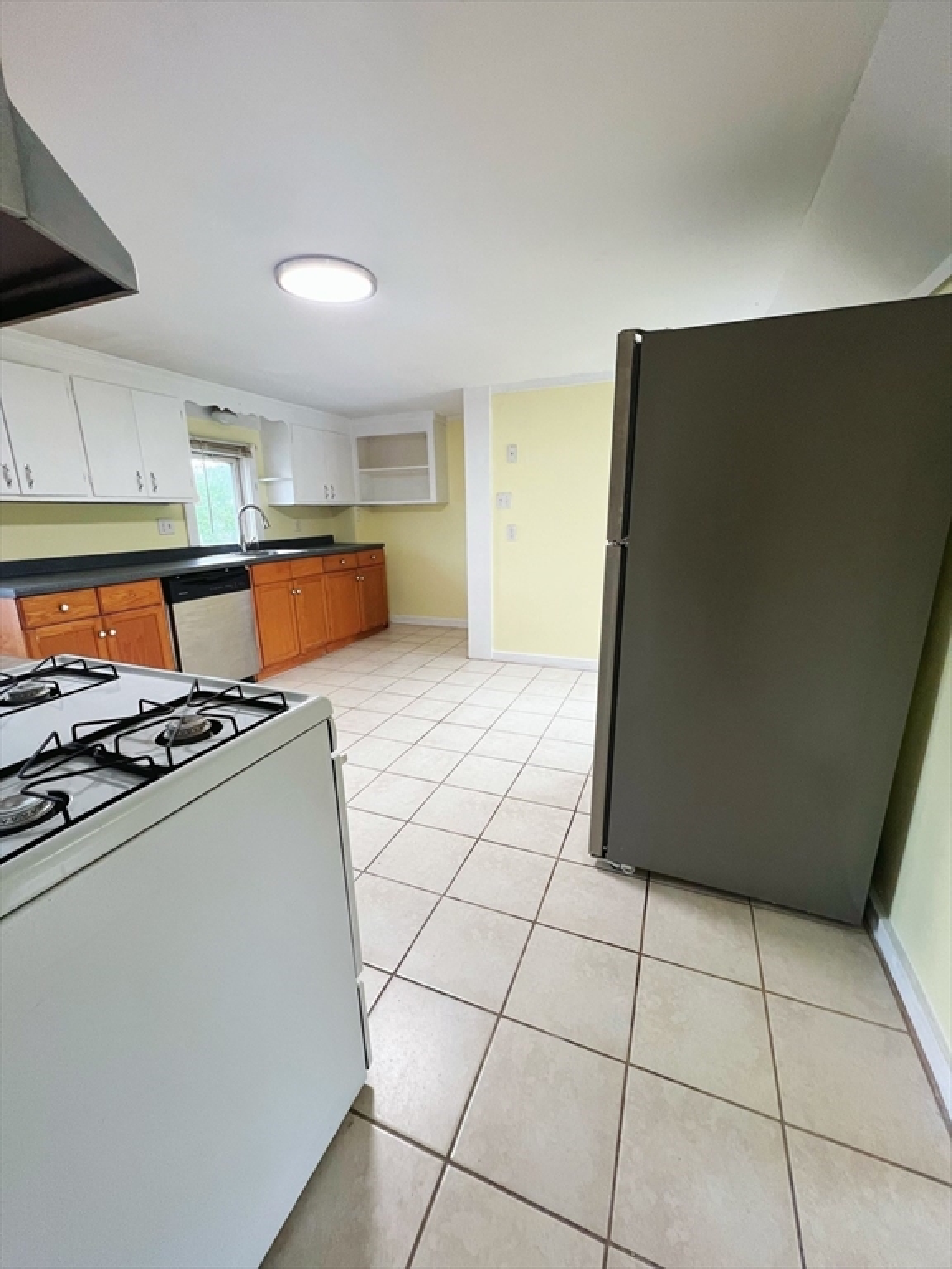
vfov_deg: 106.2
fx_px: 477
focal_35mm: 13
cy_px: 634
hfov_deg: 89.9
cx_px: 476
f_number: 1.8
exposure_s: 1/60
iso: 125
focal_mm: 1.57
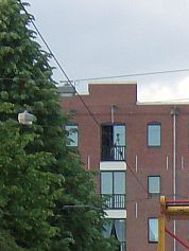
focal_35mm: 466
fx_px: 3389
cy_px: 227
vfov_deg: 4.2
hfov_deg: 3.2
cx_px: 178
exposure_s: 1/134
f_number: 4.8
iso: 119
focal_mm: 18
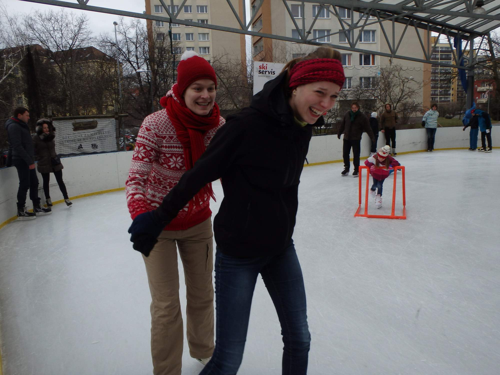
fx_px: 404
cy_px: 188
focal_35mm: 28
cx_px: 250
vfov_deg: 49.7
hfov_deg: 63.4
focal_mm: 5
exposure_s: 1/320
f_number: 3.9
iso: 125
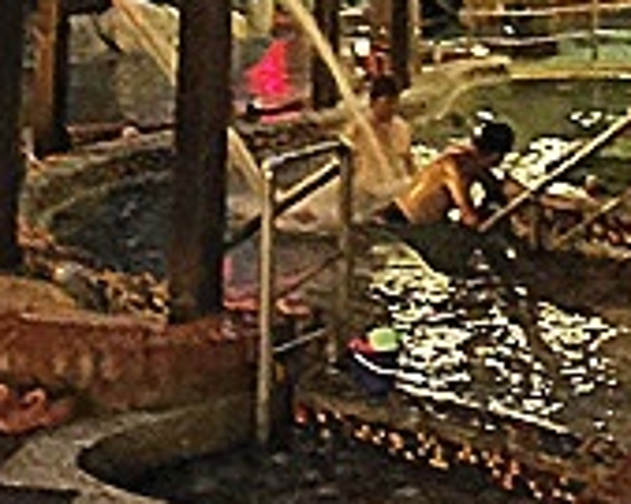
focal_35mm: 74
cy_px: -198
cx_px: 381
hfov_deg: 25.7
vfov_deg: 18.8
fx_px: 1381
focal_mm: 2.35
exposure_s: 1/17.1
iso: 3200
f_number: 2.2
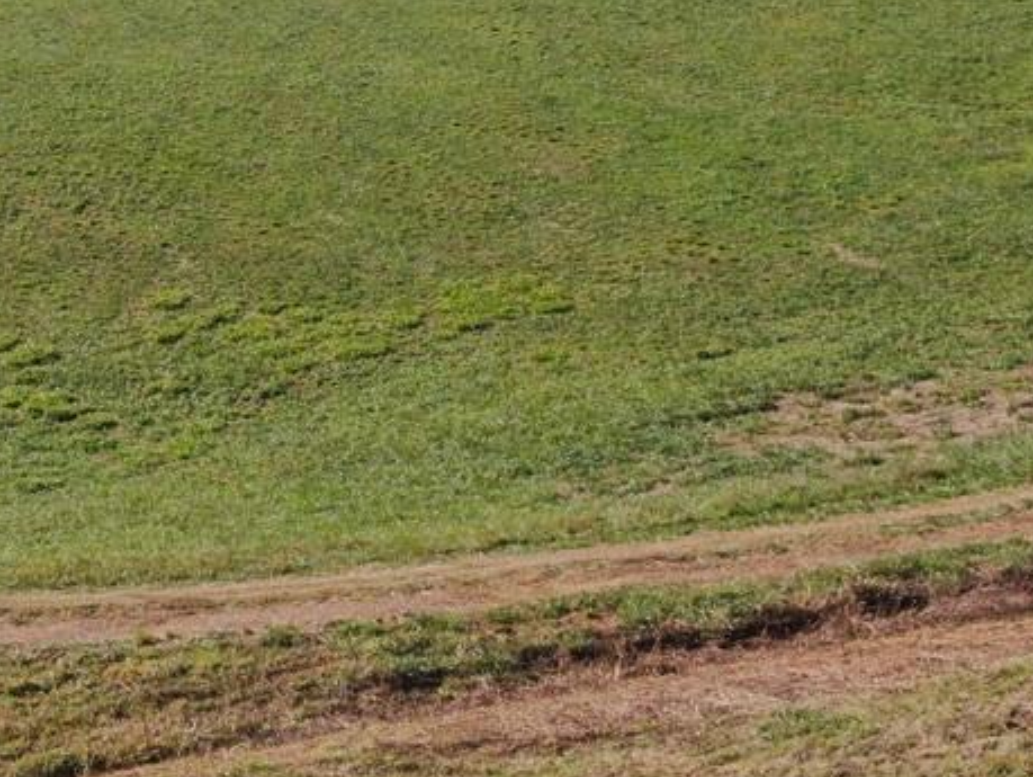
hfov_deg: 18.1
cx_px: 124
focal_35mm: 107
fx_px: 3196
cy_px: -45
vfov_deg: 13.6
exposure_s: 1/500
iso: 100
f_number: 3.8
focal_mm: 8.6
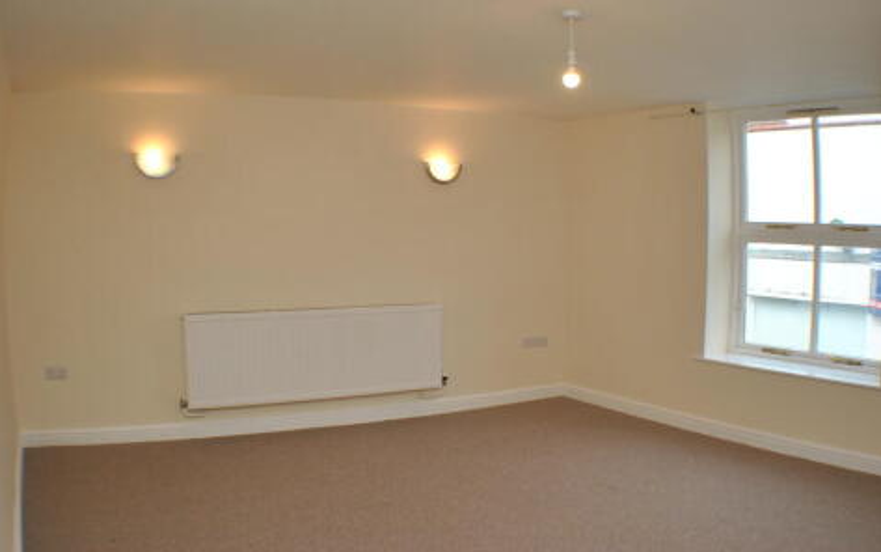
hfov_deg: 49.3
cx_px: 440
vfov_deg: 32.0
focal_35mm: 40
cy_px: 266
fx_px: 961
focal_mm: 26
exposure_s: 1/60
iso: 200
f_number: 4.2
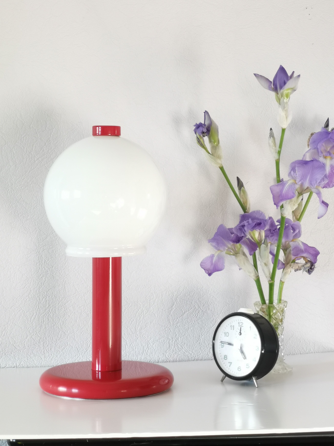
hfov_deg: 16.6
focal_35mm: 89
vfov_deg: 22.0
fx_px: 1145
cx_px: 167
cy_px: 223
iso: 160
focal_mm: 7.48
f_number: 2.4
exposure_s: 1/50
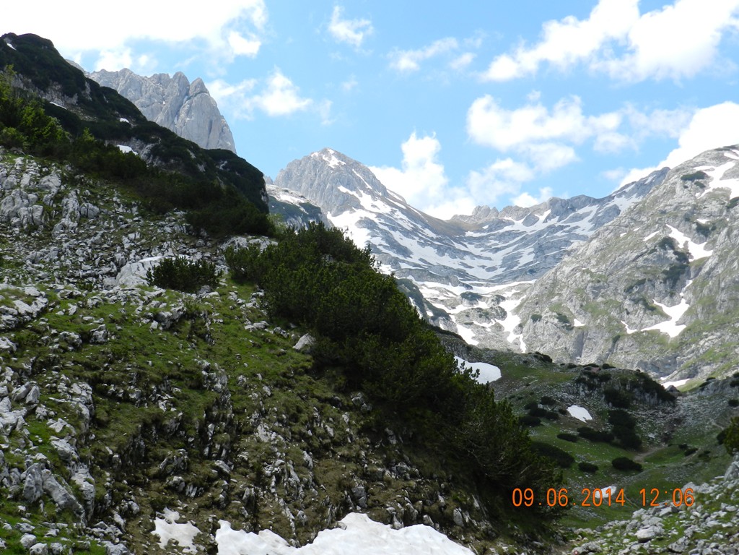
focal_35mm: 46
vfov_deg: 31.5
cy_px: 278
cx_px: 370
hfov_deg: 41.2
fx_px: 982
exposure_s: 1/1000
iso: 160
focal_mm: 8.1
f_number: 4.2
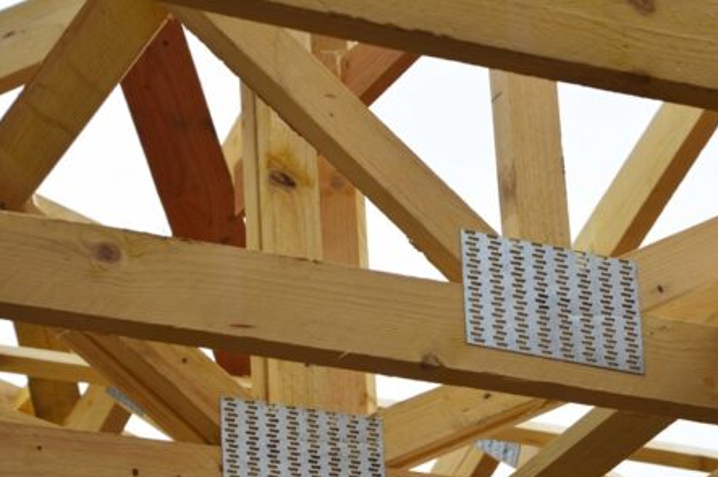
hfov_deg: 11.2
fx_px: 3660
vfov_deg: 7.5
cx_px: 462
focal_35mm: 184
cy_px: 266
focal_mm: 85
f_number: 8
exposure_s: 1/250
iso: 100
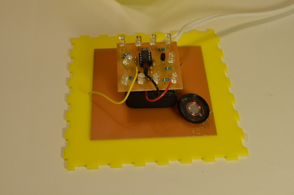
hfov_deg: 41.2
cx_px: 147
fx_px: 391
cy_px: 98
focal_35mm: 48
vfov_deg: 27.9
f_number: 7.1
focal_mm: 32
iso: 800
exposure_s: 1/30
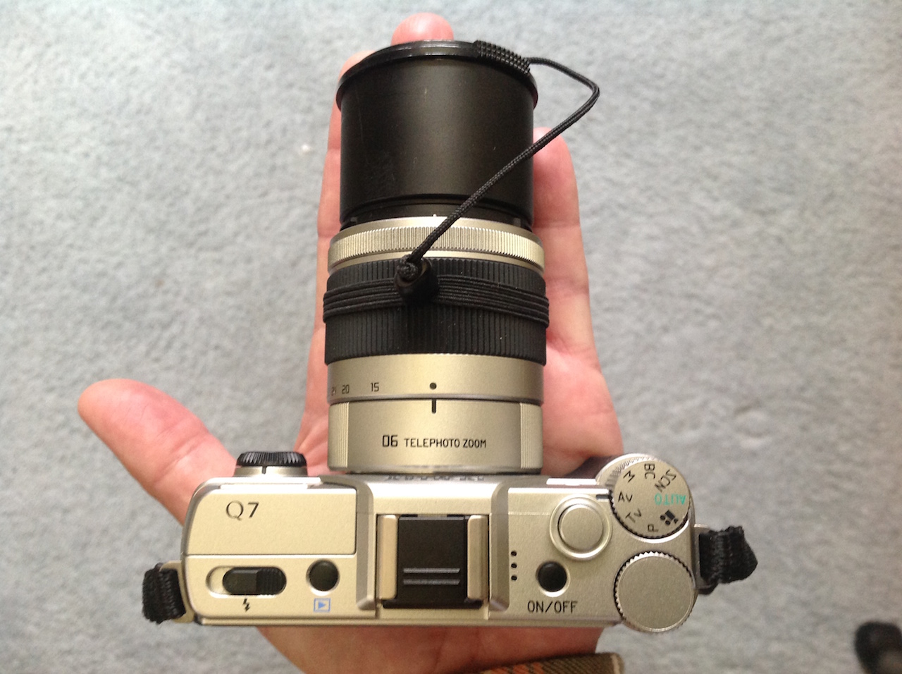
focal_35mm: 35
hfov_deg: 52.7
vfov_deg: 40.6
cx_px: 451
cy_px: 337
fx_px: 911
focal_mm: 4.28
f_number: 2.4
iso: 160
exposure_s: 1/15
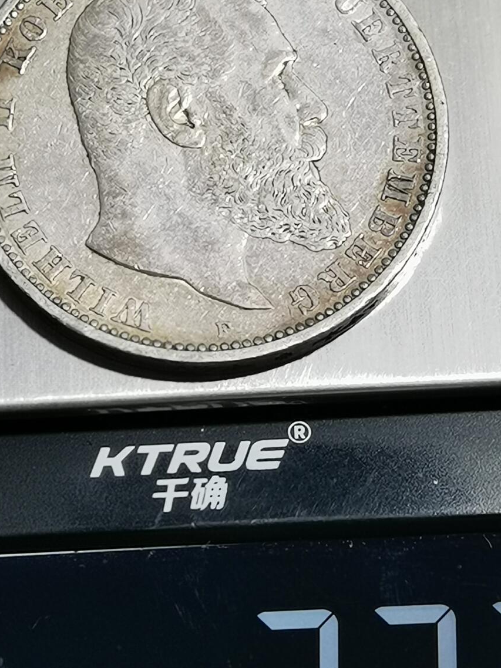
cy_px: 298
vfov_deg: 15.8
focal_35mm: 125
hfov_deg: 11.9
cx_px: 230
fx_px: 2413
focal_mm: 6.67
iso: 125
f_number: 1.9
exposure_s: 1/100
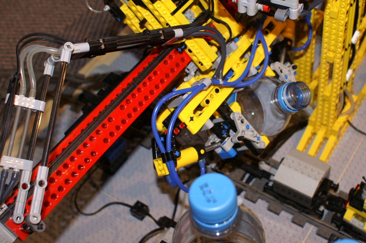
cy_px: 62
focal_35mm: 53
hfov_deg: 37.3
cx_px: 234
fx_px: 538
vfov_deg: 25.1
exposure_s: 1/60
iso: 400
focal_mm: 22
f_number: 4
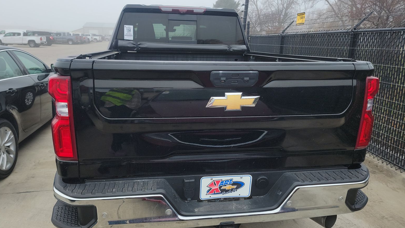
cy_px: 102
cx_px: 198
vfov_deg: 42.9
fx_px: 290
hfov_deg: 69.8
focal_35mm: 27
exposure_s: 1/155
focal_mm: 6.7
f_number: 1.8
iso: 50
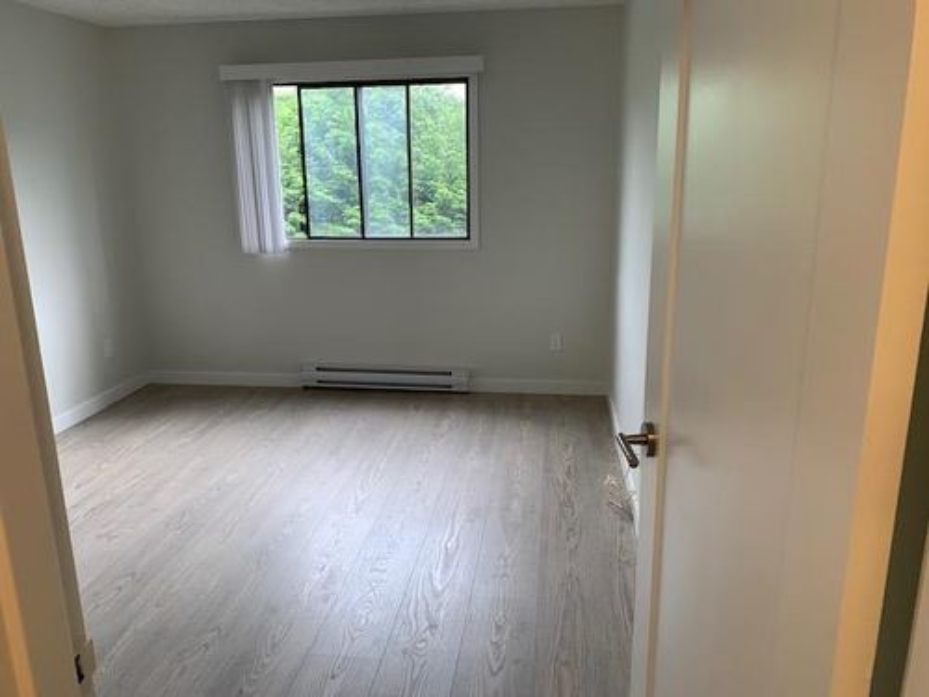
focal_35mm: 26
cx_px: 464
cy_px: 348
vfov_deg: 53.1
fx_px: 698
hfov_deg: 67.3
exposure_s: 1/120
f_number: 1.8
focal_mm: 4.25
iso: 50
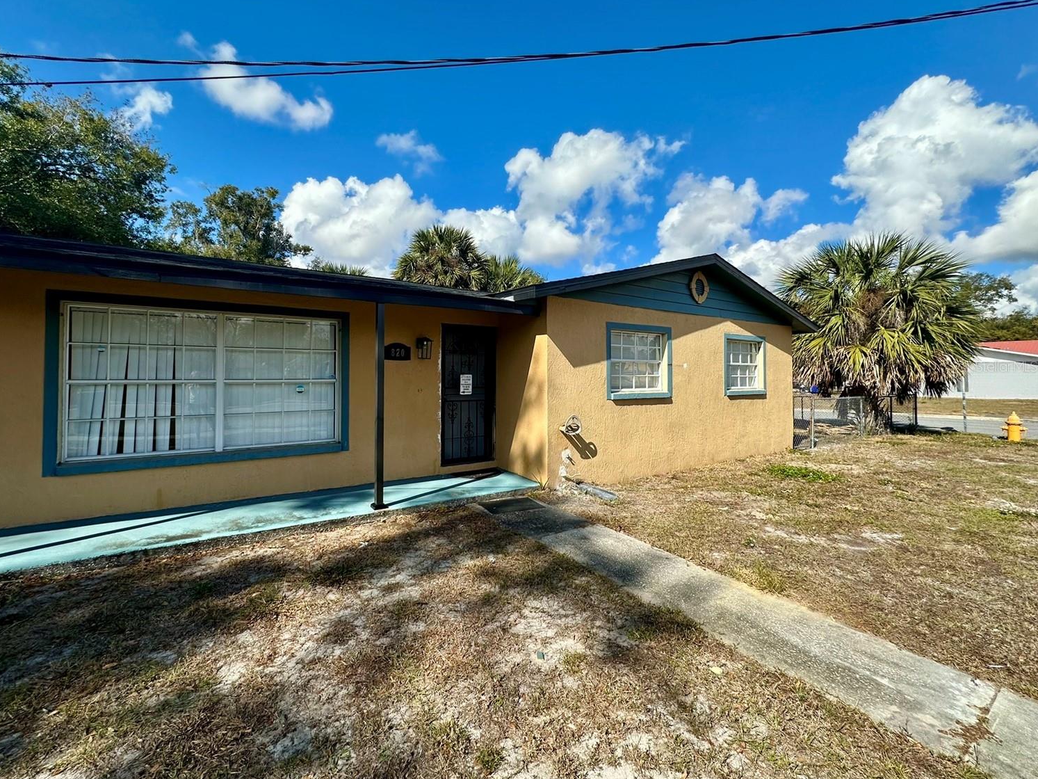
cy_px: 366
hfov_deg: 98.0
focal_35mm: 15
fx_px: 450
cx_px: 485
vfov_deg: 81.7
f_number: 2.2
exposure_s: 1/1887
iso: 50
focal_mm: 2.22
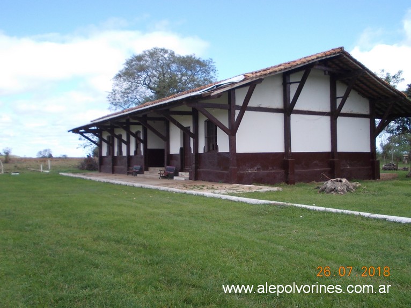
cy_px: 154
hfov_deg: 49.0
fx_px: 451
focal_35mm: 38
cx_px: 206
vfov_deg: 37.7
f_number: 3.1
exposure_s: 1/500
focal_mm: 5.3
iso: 80
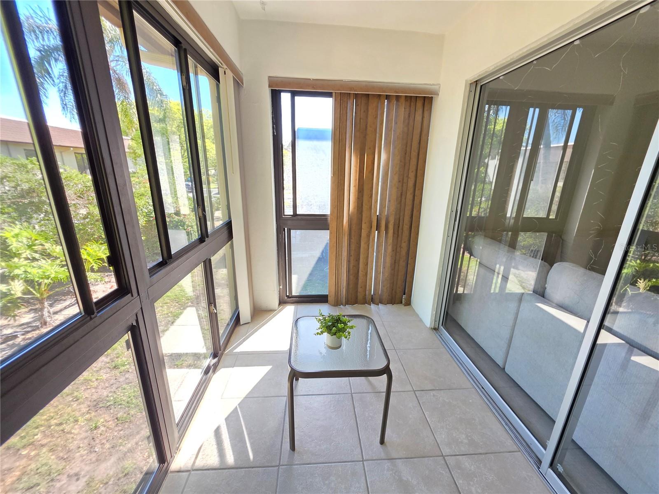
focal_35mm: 13
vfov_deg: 89.9
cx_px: 330
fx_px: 247
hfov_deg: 106.2
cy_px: 247
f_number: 1.9
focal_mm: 2.2
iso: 200
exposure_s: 1/359
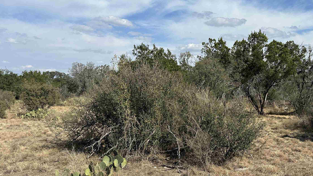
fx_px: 299
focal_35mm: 36
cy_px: 87
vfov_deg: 32.8
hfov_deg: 54.4
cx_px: 203
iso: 80
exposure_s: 1/6623
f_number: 1.78
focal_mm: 6.86
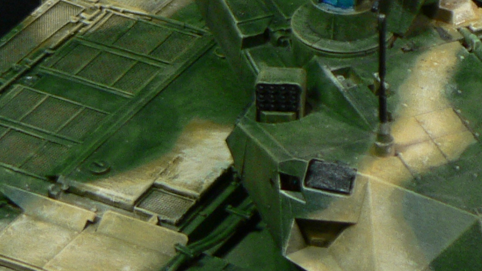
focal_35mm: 215
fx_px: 2748
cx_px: 589
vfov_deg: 5.6
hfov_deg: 9.9
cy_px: 15
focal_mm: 10.7
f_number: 3.2
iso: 80
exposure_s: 1/6
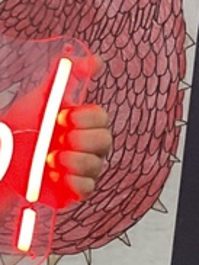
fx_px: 1246
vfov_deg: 12.1
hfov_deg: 8.4
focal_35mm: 163
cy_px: 89
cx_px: -256
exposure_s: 1/60
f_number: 1.8
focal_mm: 3
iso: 200
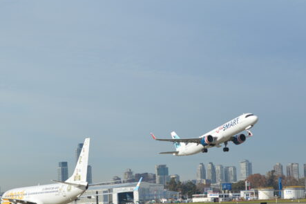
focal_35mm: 104
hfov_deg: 19.6
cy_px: 123
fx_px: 884
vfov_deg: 13.1
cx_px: 144
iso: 100
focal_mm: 40
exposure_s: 1/320
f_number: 9
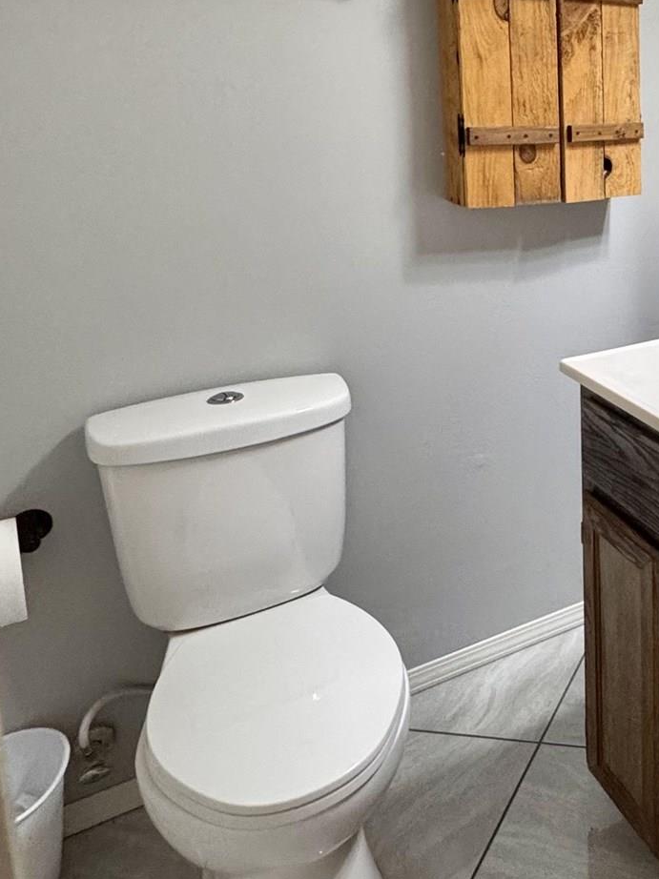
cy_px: 226
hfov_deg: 33.6
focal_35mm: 35
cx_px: 778
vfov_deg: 50.6
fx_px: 889
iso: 250
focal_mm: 2.22
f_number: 2.2
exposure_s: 1/120
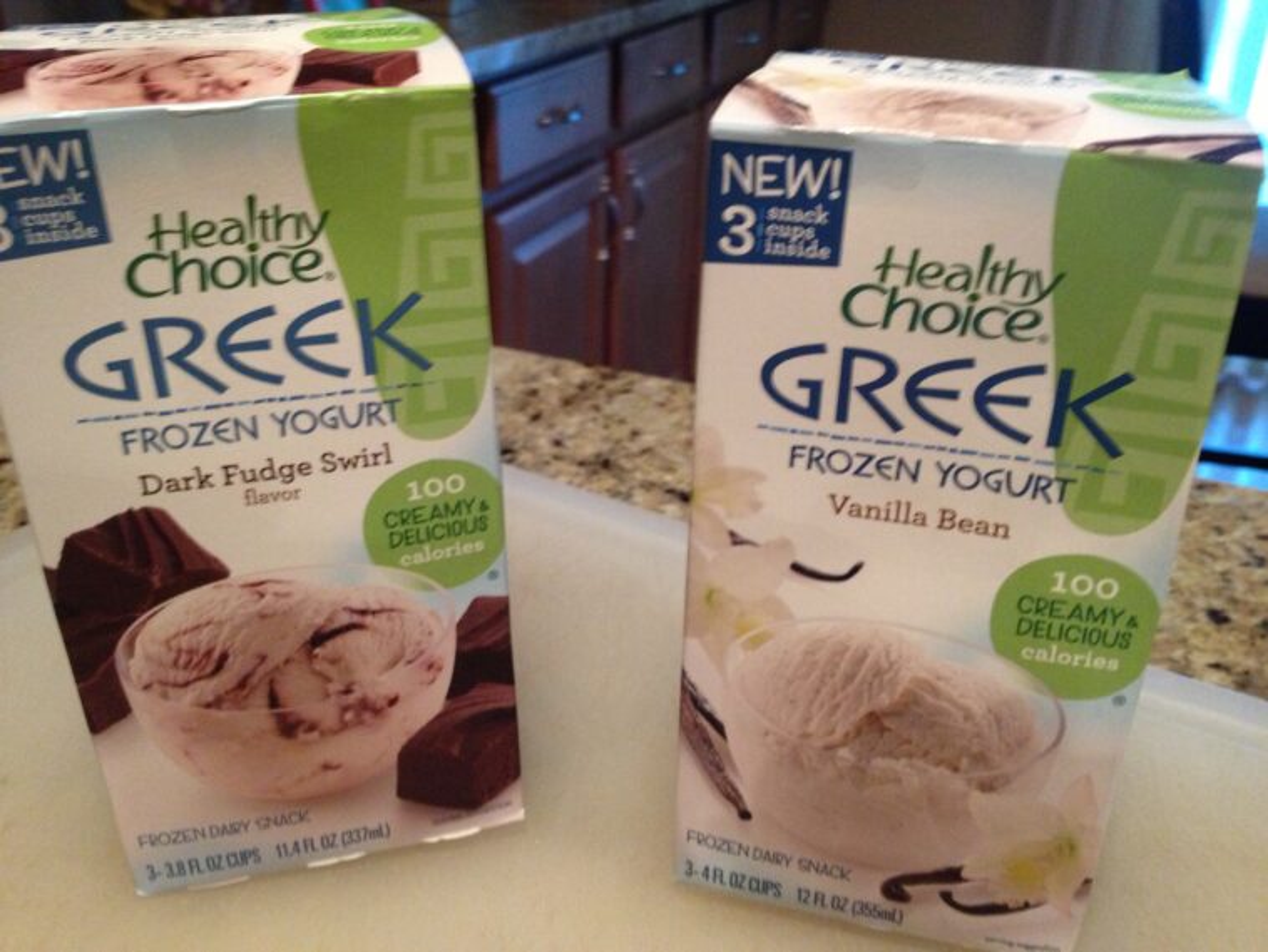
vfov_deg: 40.7
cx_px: 634
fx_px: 1282
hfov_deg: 52.6
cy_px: 476
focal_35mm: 35
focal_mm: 4.28
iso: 320
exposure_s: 1/20
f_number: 2.4
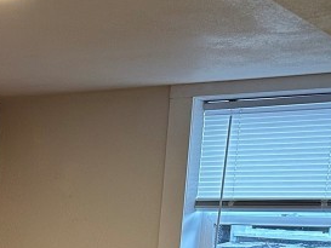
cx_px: -144
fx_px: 861
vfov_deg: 15.3
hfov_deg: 19.4
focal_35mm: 90
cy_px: 358
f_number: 1.78
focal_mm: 6.86
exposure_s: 1/60
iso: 200
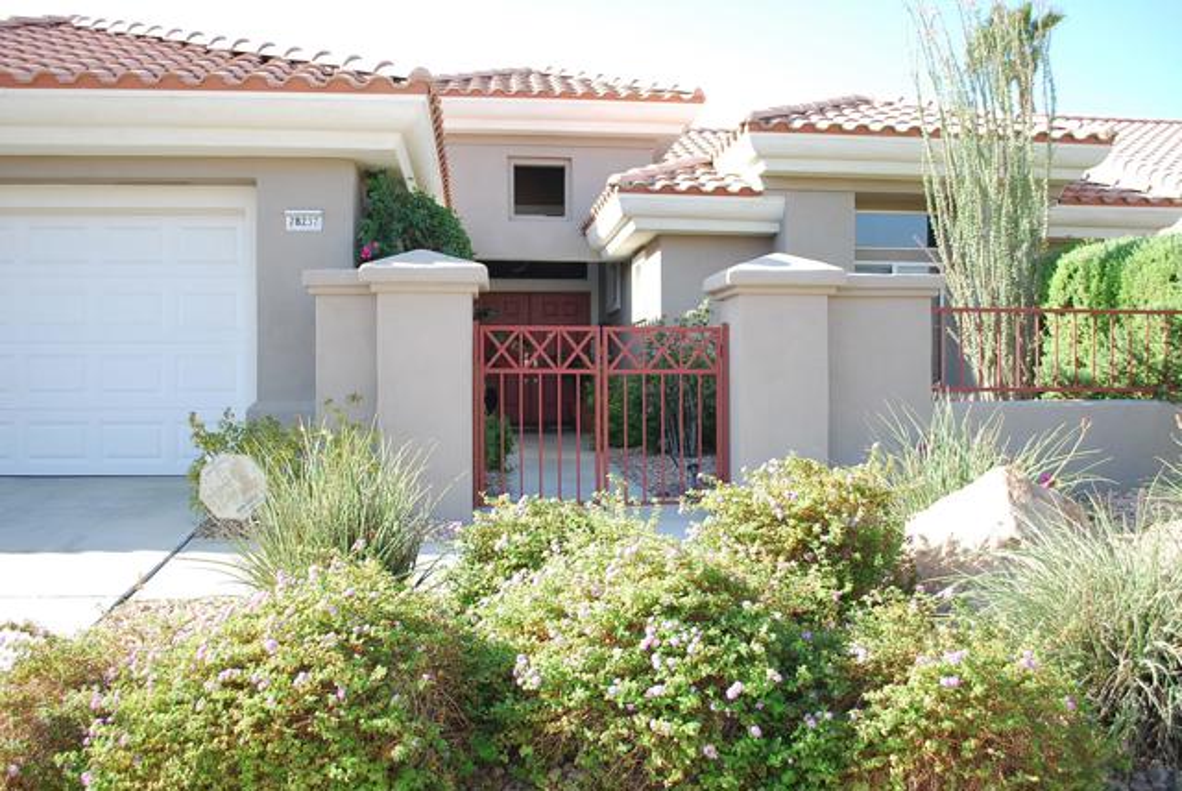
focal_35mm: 33
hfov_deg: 57.2
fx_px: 1084
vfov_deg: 40.0
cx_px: 591
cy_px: 396
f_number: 6.3
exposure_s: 1/160
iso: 100
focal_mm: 22
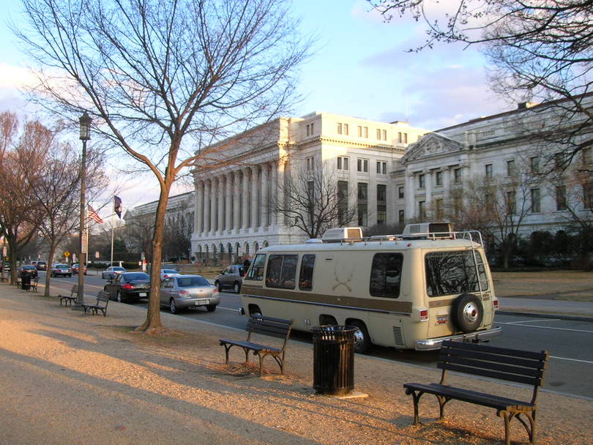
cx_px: 296
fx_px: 583
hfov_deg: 53.9
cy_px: 222
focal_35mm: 34
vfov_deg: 41.8
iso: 50
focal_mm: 5.7
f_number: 4.9
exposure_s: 1/45.2
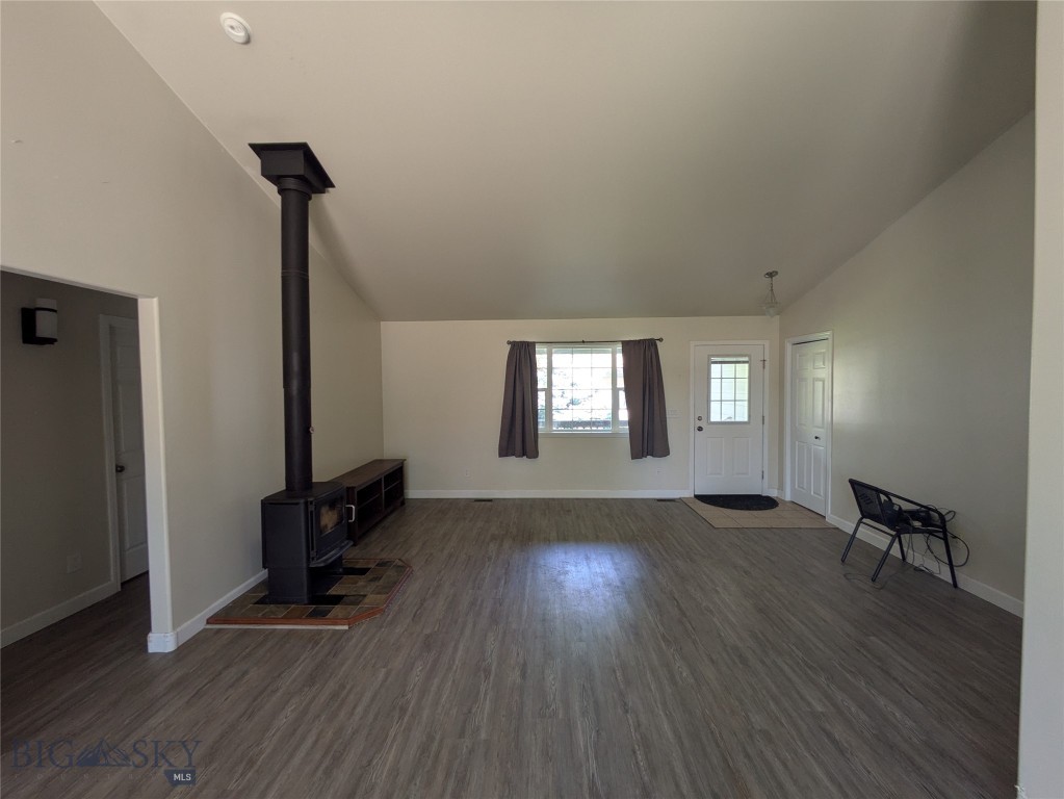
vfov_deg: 85.7
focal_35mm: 14
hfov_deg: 102.0
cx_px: 532
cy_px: 400
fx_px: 430
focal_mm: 1.83
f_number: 2.2
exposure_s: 1/24
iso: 51
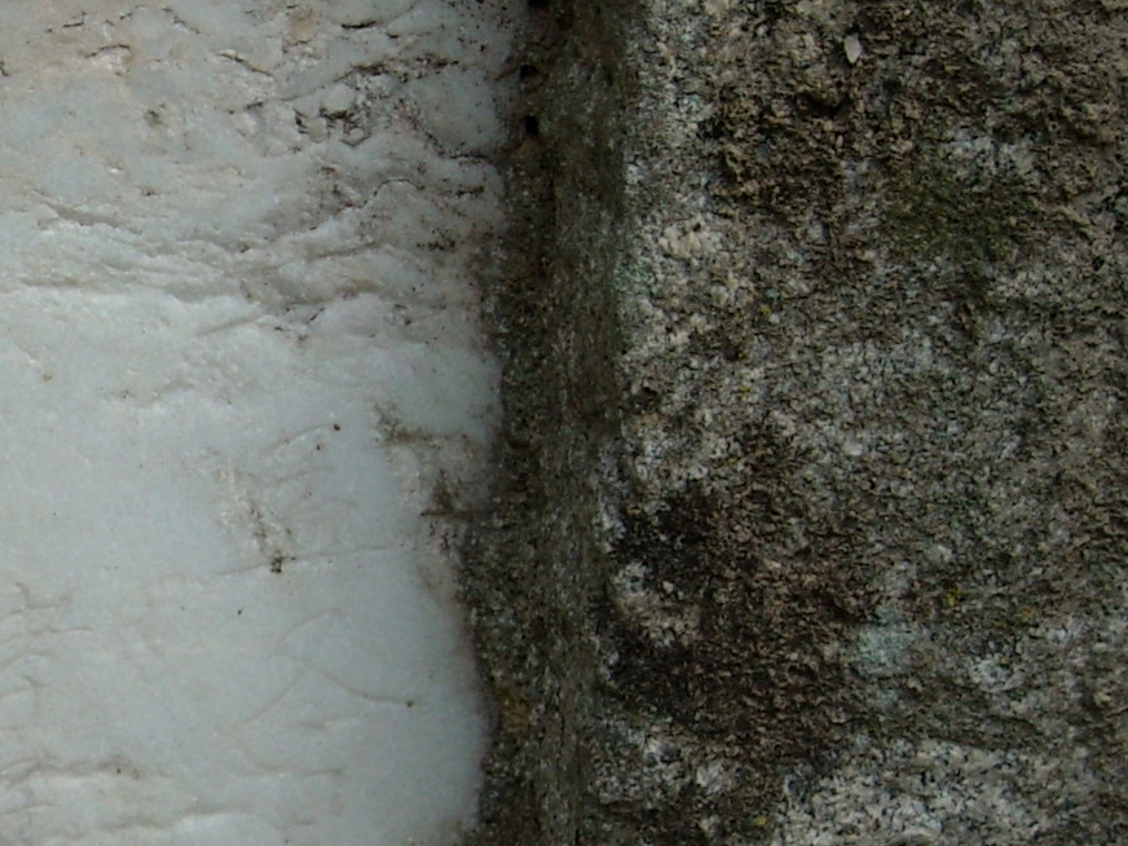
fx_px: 3389
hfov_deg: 18.2
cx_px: -131
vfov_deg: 14.2
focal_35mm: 104
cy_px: 660
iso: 64
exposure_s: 1/228
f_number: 2.8
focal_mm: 5.7
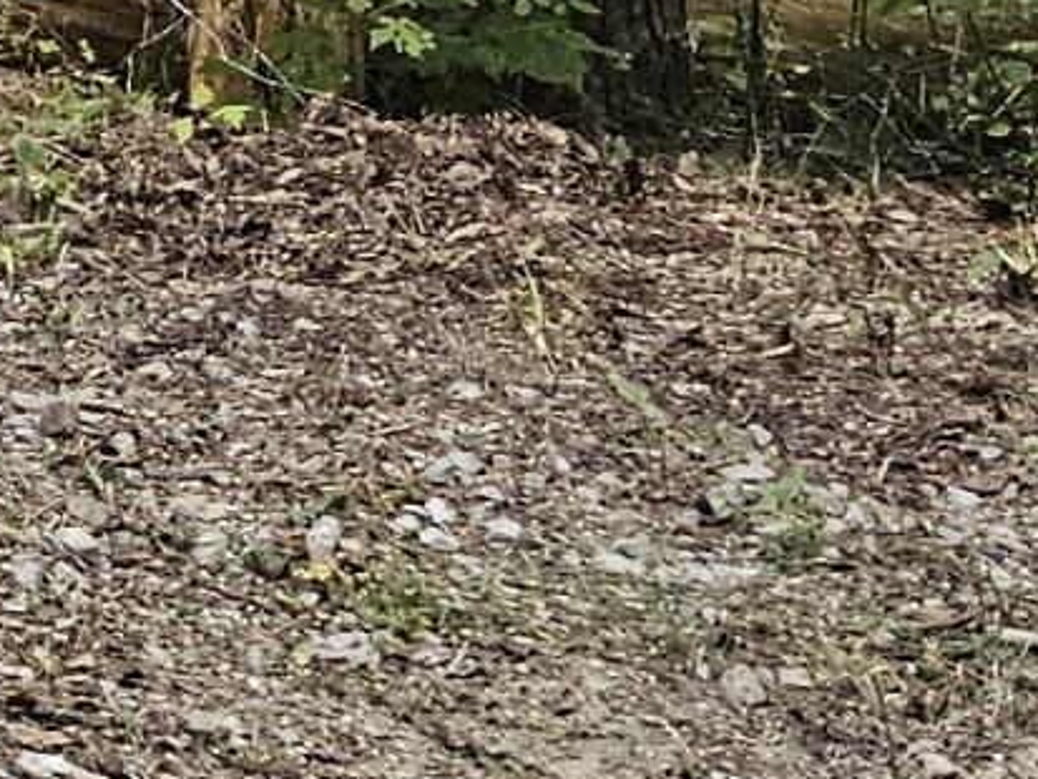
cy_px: -1583
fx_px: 5009
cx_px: -2501
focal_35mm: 167
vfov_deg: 7.7
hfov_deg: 8.7
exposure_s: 1/180
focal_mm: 6.3
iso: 125
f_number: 1.7
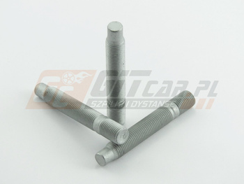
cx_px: 122
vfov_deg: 8.3
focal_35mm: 180
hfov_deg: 11.0
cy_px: 92
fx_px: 1270
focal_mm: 32.2
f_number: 6.7
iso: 400
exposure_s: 1/125
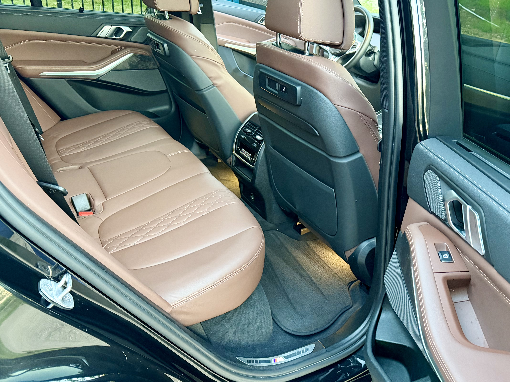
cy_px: 185
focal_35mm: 32
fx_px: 471
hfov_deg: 56.8
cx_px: 272
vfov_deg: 44.2
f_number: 1.78
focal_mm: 6.76
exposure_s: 1/57
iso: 800
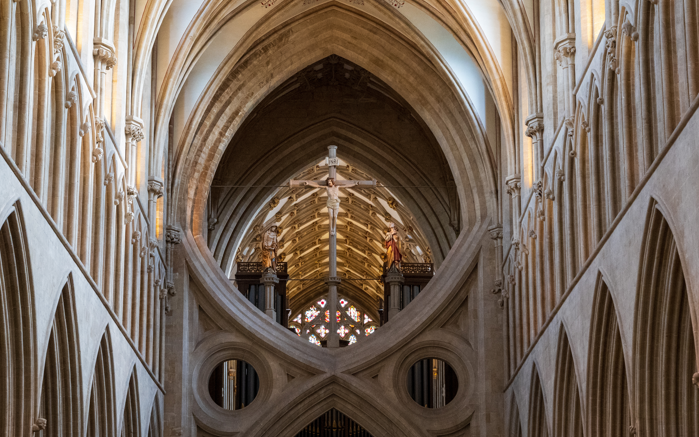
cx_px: 341
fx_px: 1581
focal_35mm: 83
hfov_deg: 24.9
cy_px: 205
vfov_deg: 15.7
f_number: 5.6
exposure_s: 1/80
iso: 3600
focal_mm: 50
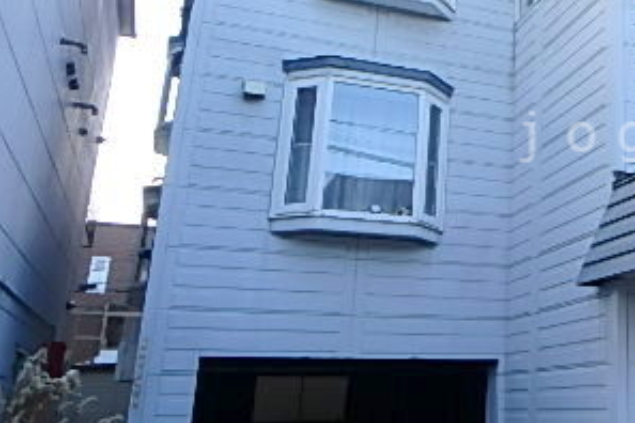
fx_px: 829
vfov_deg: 28.4
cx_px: 665
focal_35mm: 47
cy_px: 137
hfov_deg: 36.7
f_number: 3.5
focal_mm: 3.7
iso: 125
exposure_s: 1/200
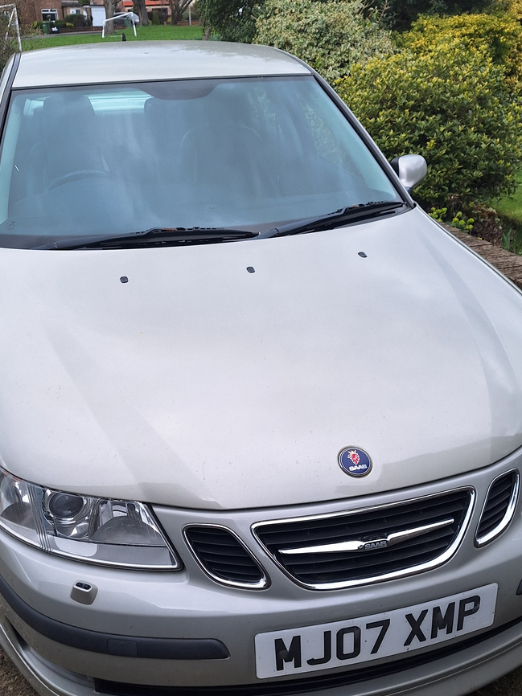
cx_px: 235
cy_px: 404
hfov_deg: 41.7
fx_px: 684
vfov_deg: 53.7
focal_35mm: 34
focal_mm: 5.54
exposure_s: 1/490
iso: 40
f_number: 1.8
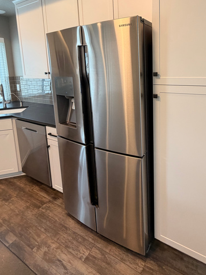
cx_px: 127
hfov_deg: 62.7
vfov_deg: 76.2
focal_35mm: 21
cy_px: 89
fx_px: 167
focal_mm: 2.22
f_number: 2.2
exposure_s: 1/60
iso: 160
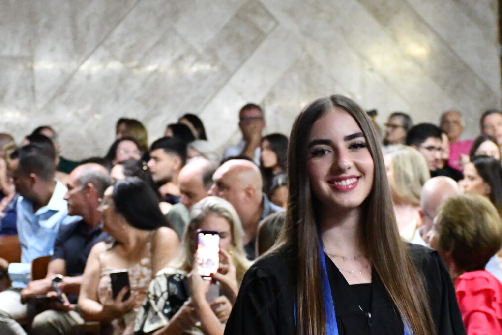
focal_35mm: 141
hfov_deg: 14.5
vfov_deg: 9.7
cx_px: 332
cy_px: 295
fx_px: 1966
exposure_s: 1/60
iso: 10000
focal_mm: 50
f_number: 4.8
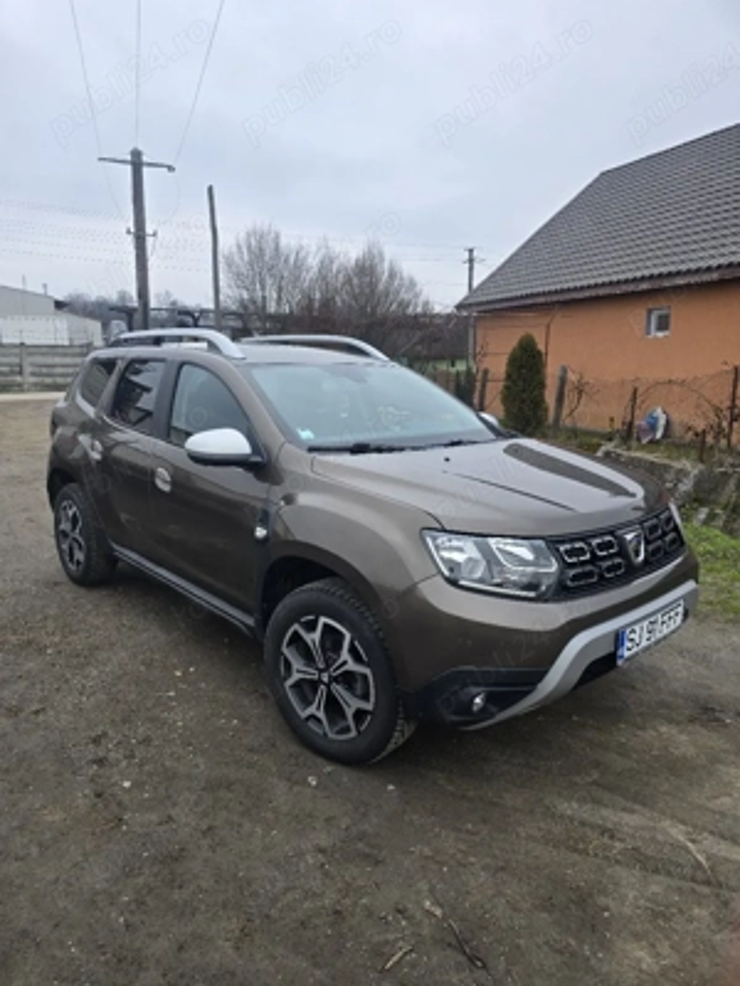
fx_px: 656
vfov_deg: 73.9
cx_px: 370
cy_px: 493
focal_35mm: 23
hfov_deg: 58.9
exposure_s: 1/182
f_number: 1.7
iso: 16
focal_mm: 6.3
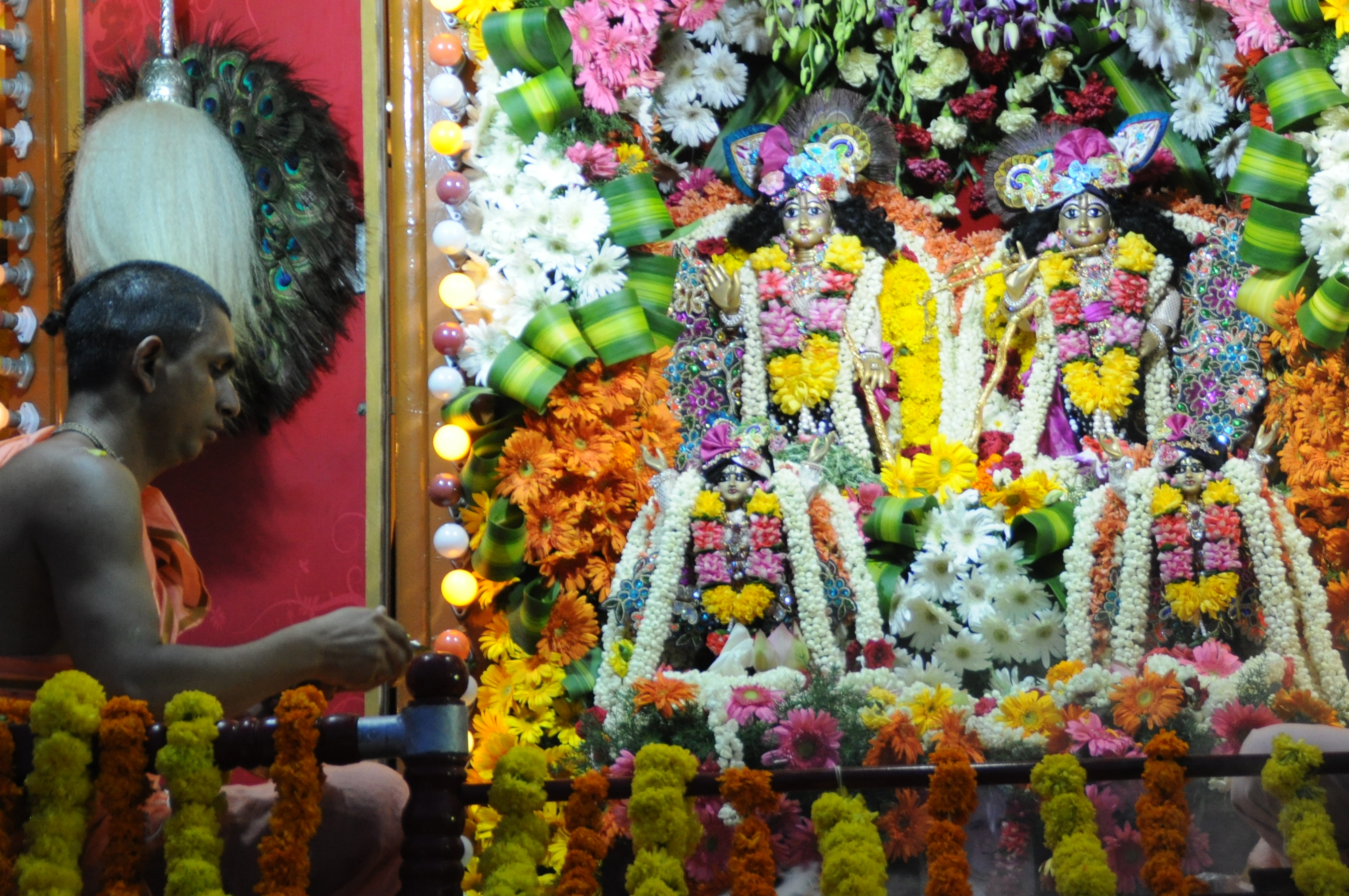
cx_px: 988
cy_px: 256
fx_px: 5389
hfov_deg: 14.2
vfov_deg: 9.5
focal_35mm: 144
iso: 800
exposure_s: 1/100
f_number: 6.3
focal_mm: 60
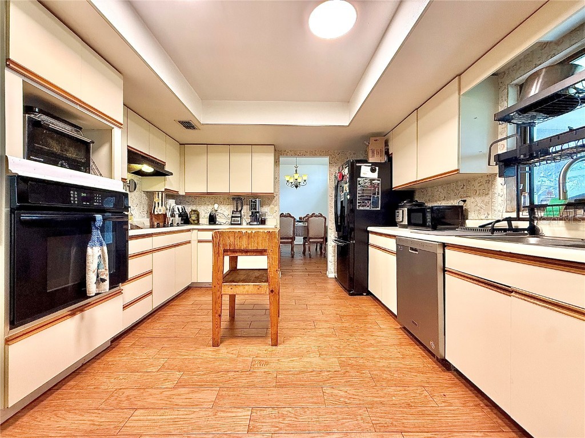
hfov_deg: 102.1
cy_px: 219
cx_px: 292
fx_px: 237
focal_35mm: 14
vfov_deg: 85.7
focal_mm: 2.22
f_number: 2.2
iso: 400
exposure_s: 1/60
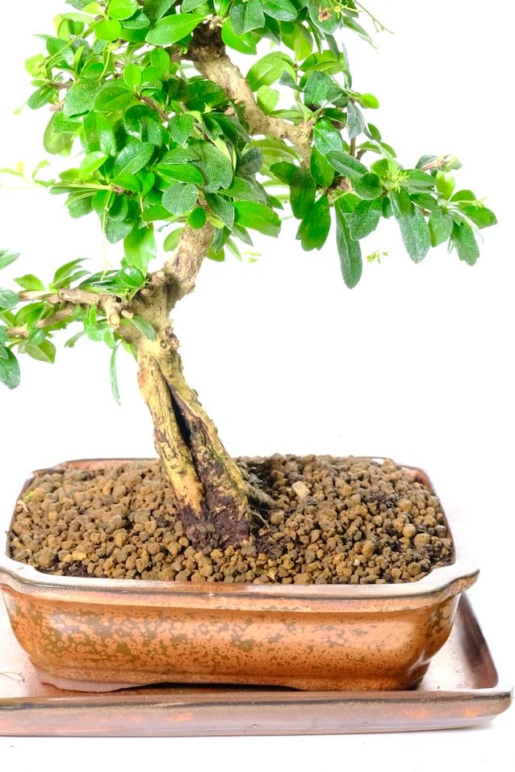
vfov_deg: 24.4
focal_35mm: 83
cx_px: 183
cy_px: 274
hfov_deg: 16.4
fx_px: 1780
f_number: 9
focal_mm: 41.1
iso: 2500
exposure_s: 1/25
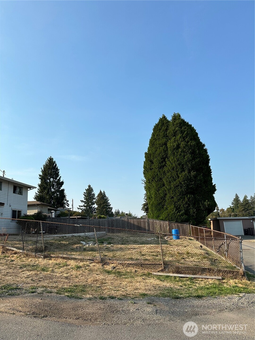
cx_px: 128
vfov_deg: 71.6
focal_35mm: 24
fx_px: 236
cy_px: 170
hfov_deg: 56.8
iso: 80
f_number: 1.78
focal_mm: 6.86
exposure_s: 1/4016
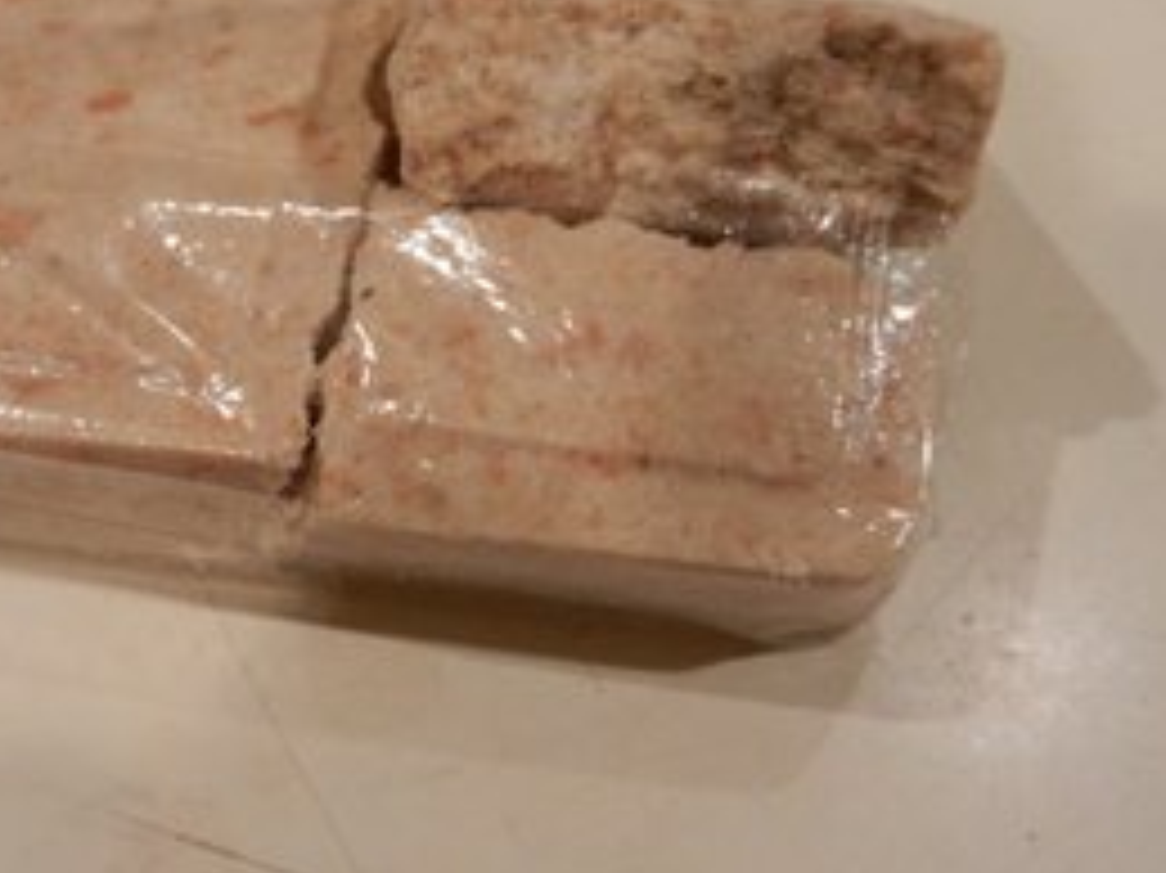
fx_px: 1717
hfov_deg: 37.3
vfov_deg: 28.5
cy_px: 369
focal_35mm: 51
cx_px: 428
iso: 400
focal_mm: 5.9
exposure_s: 1/25
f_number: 3.8
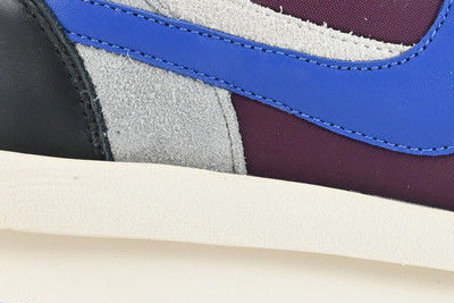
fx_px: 1930
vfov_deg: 9.0
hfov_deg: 13.3
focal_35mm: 153
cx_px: 437
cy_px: 70
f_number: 10
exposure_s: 1/60
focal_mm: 34
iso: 1000
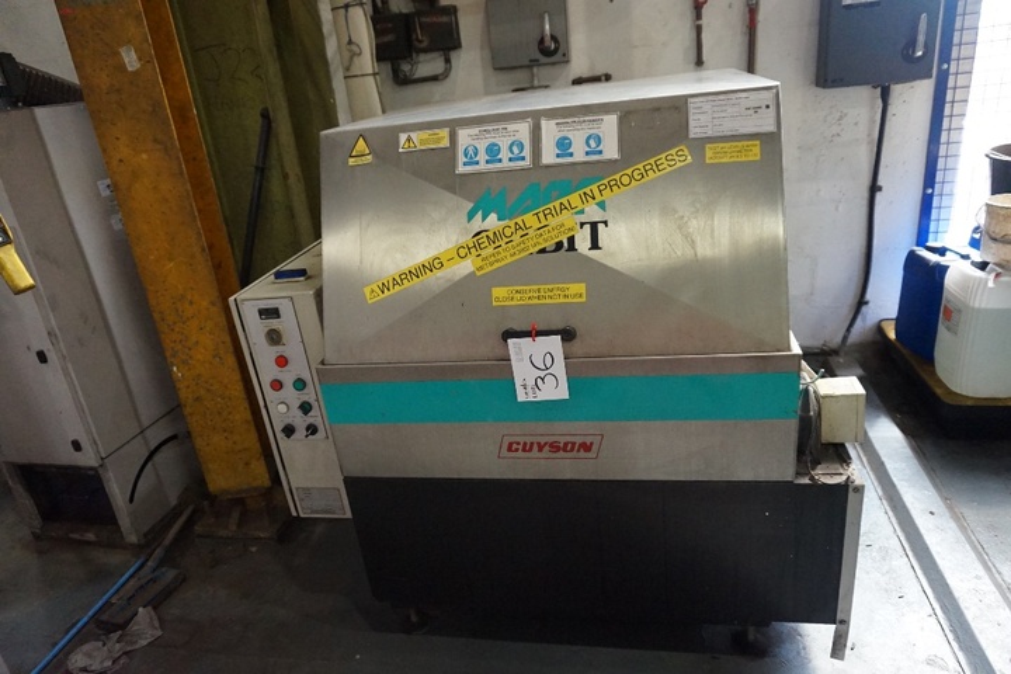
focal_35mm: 24
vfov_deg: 53.1
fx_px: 674
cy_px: 337
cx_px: 506
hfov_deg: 73.7
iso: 3200
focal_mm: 16
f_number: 3.5
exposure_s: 1/160
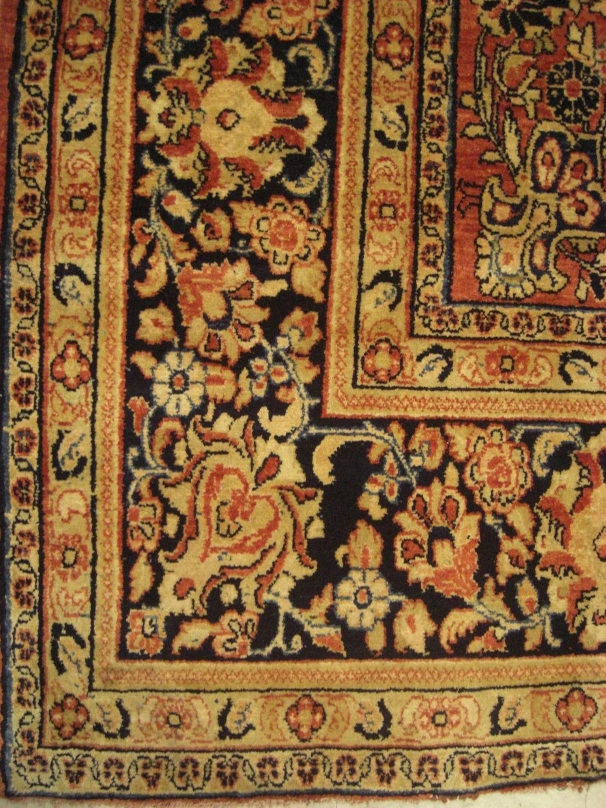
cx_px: 303
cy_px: 404
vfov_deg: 49.0
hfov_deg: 37.7
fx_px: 887
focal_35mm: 38
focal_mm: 7.9
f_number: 2.8
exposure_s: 1/50
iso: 800
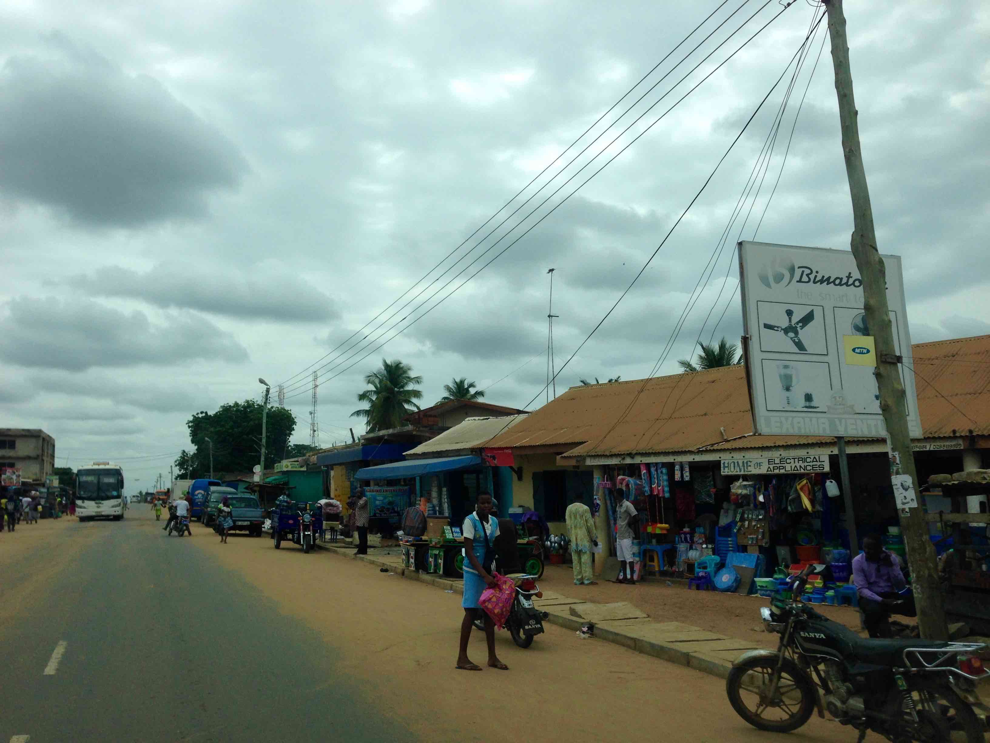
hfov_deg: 55.4
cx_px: 495
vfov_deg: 42.9
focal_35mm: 33
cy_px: 372
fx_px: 944
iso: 50
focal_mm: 4.12
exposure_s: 1/1550
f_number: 2.4
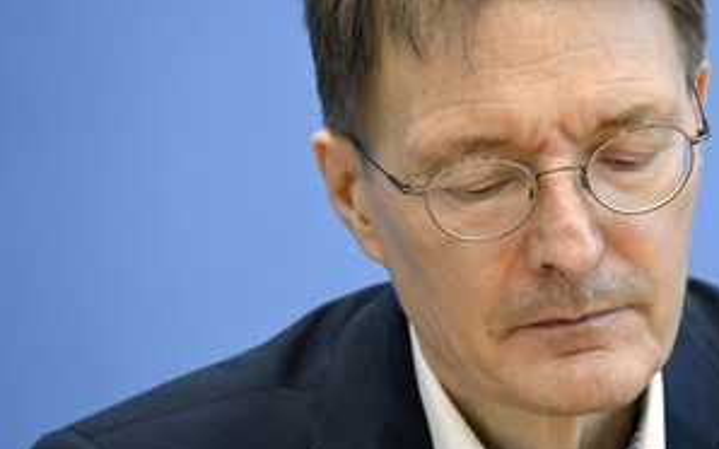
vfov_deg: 2.8
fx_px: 9050
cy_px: 167
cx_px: 542
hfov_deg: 4.5
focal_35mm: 462
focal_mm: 300
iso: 3200
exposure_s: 1/400
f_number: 5.6
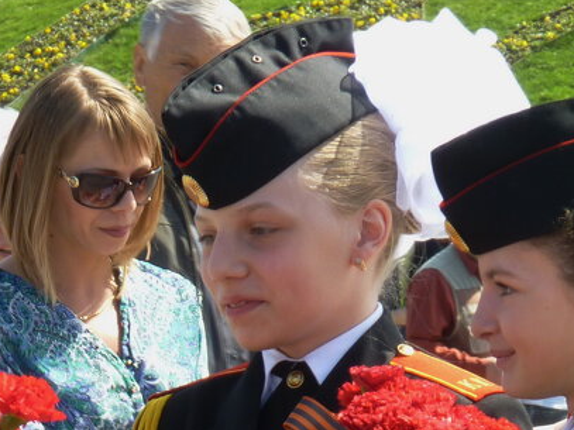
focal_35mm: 717
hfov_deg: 2.8
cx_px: -14
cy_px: 459
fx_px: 11886
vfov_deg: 2.1
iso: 100
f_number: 8
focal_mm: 48.6
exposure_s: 1/60
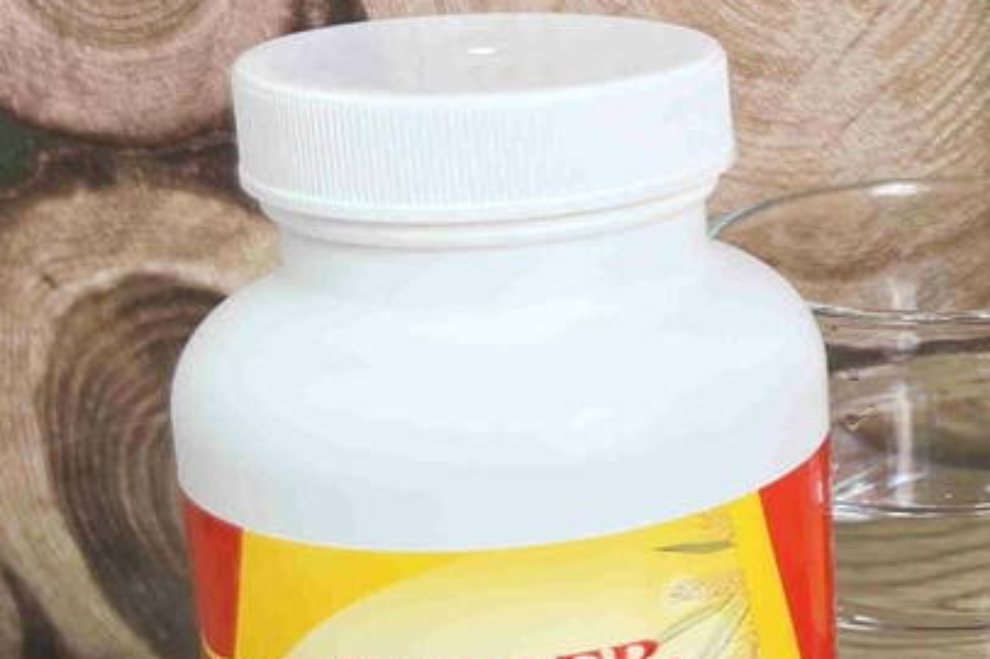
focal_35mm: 80
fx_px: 2198
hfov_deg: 22.2
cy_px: 310
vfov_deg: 17.0
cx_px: 1366
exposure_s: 1/120
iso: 50
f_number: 1.5
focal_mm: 5.7
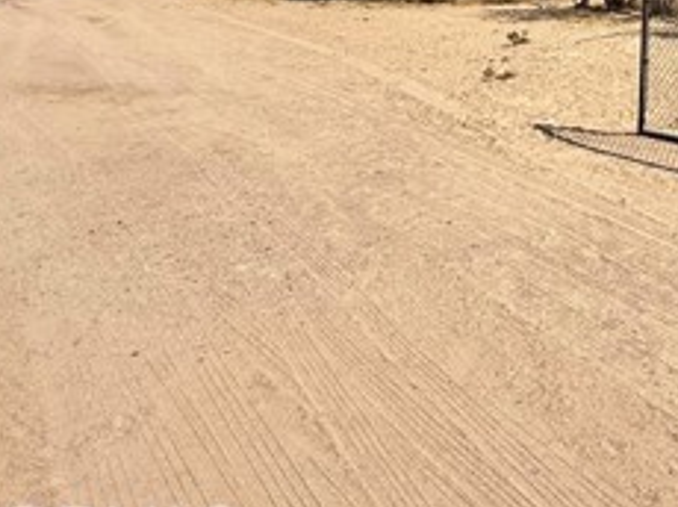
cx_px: 713
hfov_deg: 40.4
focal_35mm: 39
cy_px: -133
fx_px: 763
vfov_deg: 30.1
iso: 20
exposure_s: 1/1497
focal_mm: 2.22
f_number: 2.2
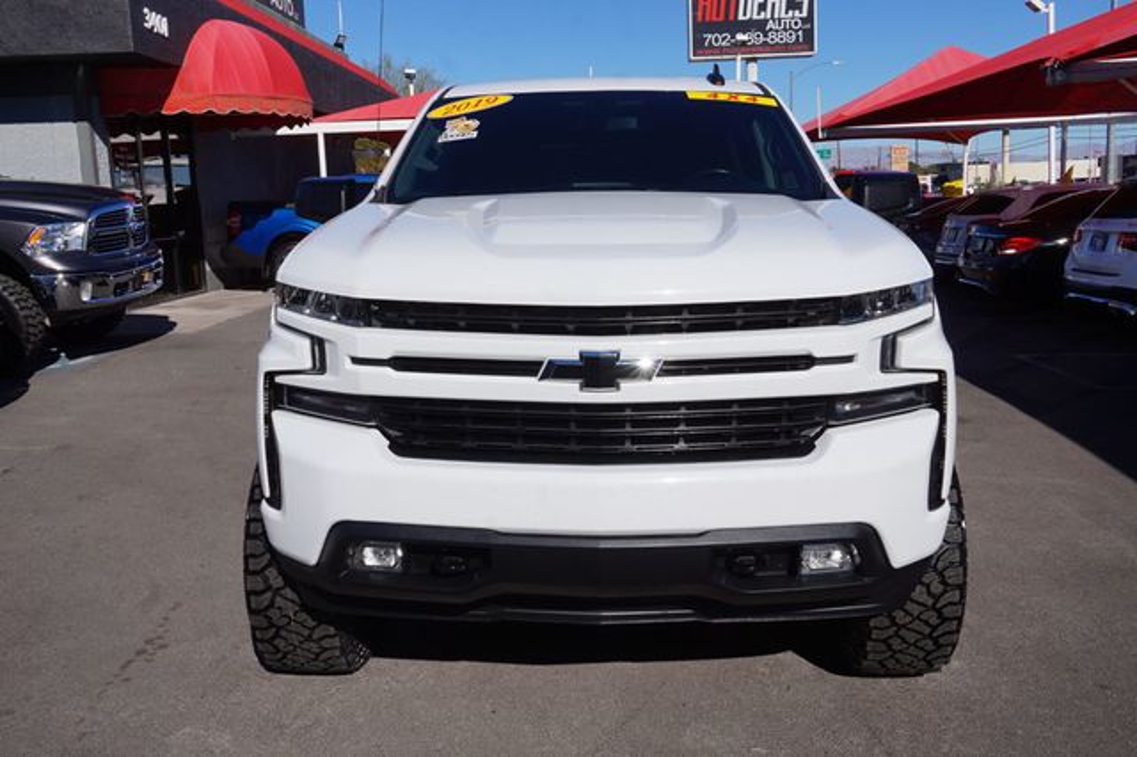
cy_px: 378
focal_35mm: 34
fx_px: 1089
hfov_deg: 55.1
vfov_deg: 38.3
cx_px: 568
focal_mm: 23
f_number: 14
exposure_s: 1/200
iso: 100
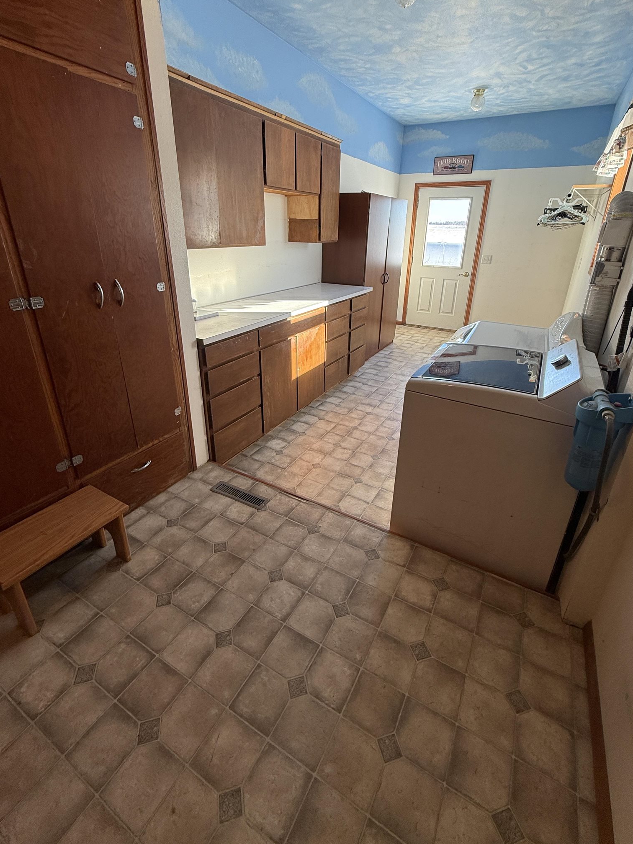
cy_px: 386
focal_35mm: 16
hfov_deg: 78.1
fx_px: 390
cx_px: 321
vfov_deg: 94.3
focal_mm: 2.22
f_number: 2.2
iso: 80
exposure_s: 1/120
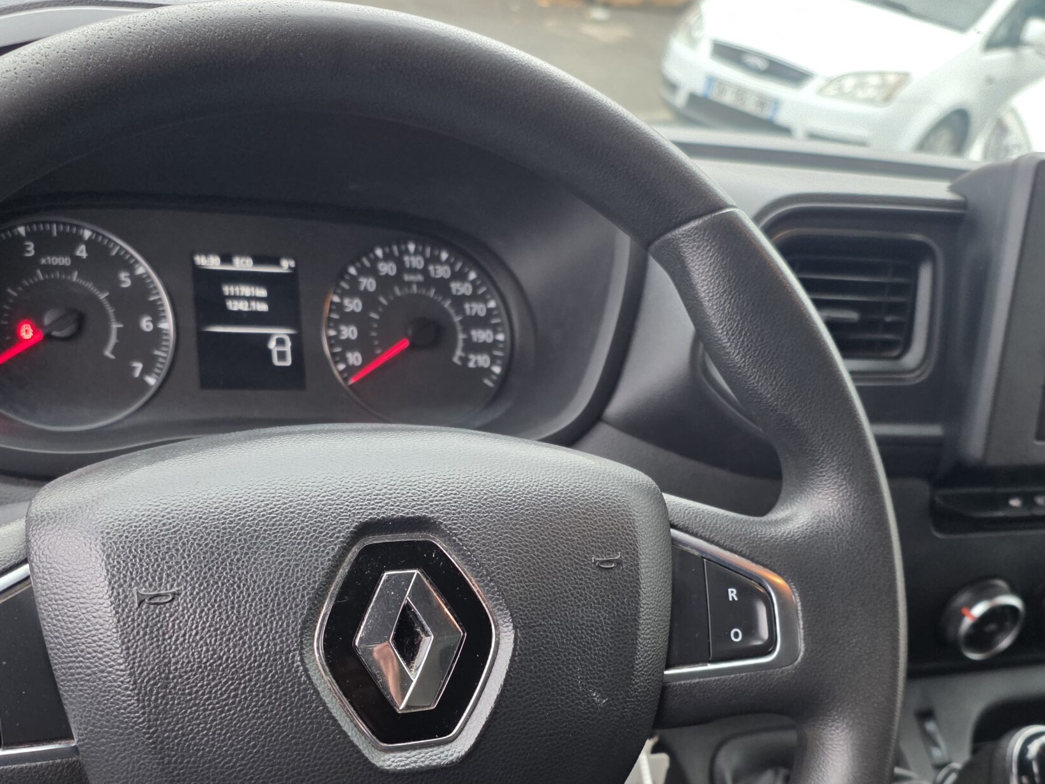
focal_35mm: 36
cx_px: 540
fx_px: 1087
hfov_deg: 51.3
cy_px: 569
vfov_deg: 38.8
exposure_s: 1/100
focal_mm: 6.25
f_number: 1.7
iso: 320
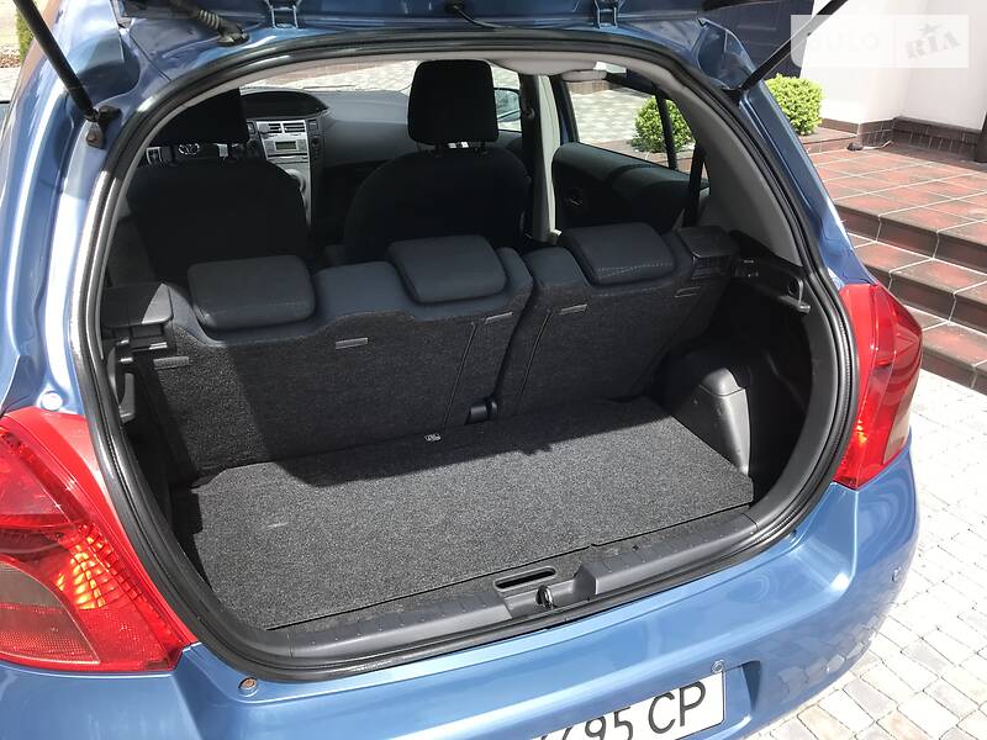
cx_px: 494
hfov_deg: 63.4
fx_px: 798
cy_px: 370
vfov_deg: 49.7
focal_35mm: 28
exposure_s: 1/699
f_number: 1.8
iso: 20
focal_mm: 4
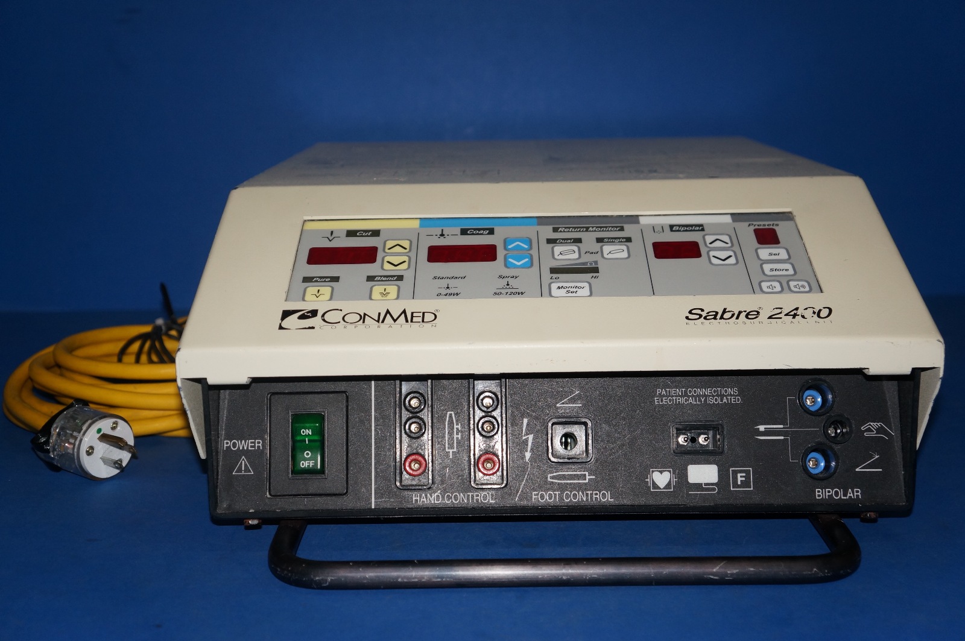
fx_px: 1245
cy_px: 320
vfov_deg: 28.9
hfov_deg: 42.4
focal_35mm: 46
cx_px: 482
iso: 400
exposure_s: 1/60
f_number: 4
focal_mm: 31
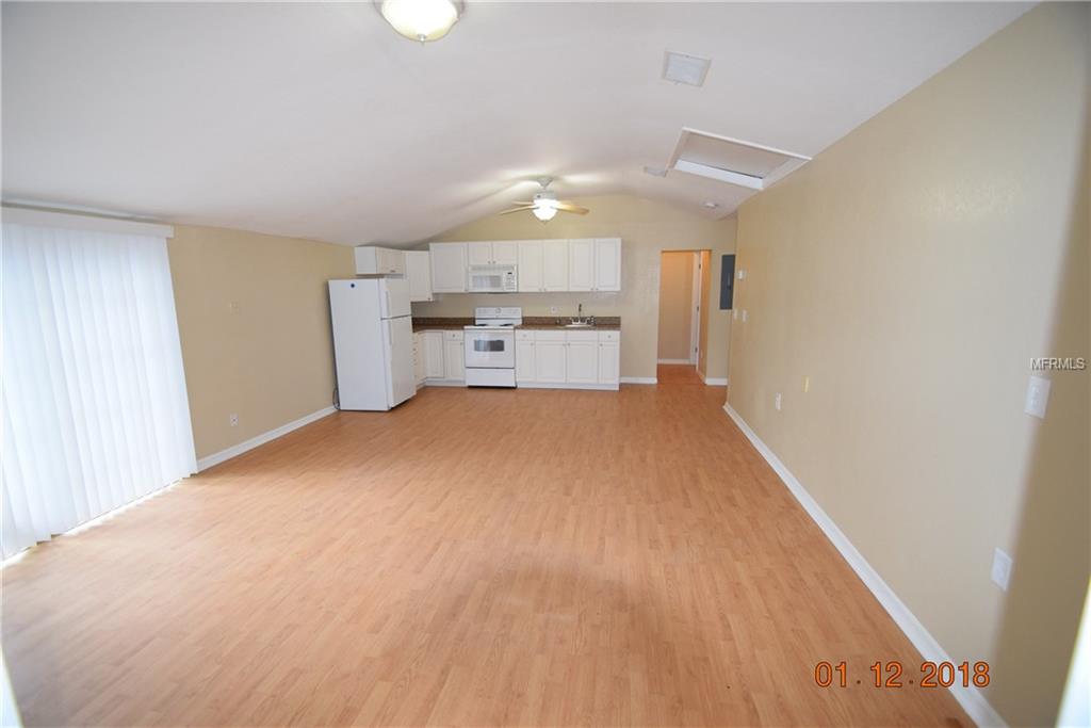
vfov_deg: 77.3
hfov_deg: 100.4
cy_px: 364
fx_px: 455
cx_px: 546
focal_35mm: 15
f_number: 5
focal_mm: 10
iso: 800
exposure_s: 1/100
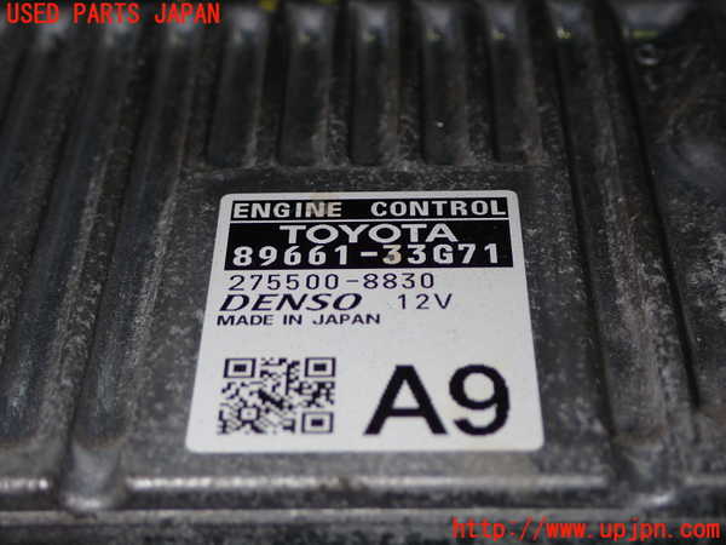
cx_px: 363
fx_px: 1615
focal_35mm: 77
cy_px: 272
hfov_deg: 25.3
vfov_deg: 19.1
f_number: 13
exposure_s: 1/80
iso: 200
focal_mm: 13.65
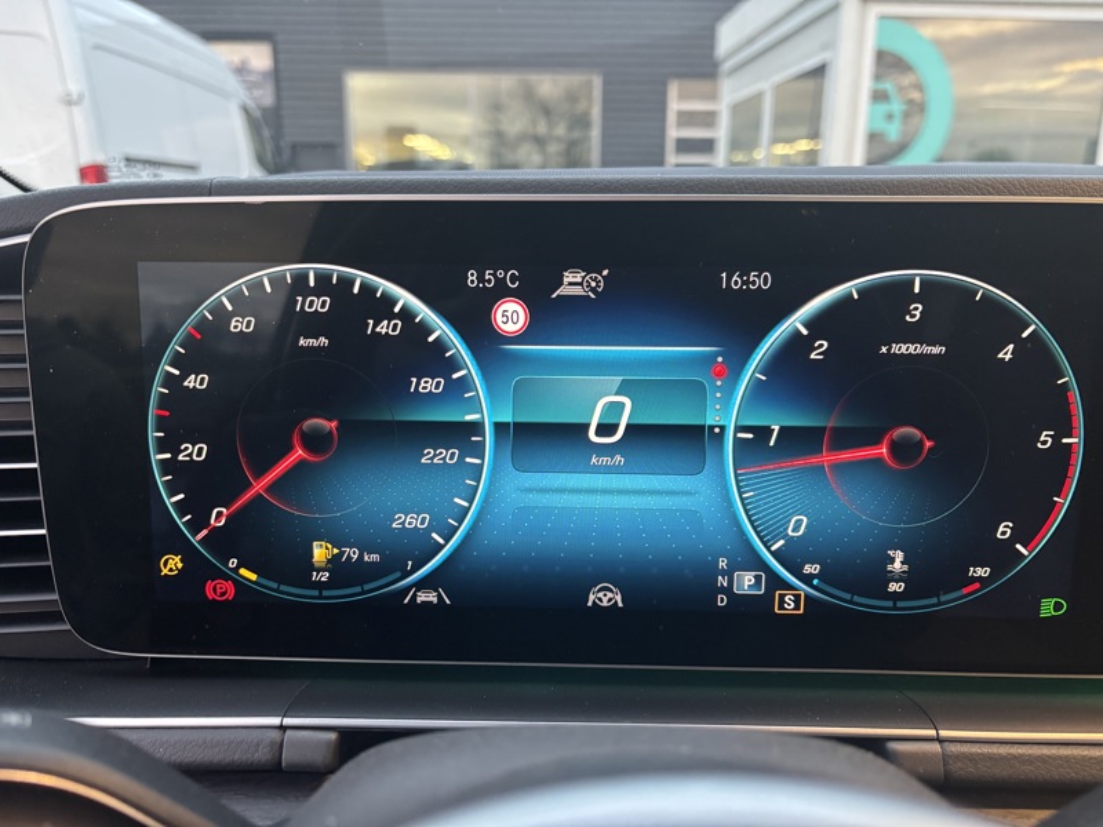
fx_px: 828
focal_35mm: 26
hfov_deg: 67.3
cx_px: 552
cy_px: 414
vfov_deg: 53.1
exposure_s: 1/53
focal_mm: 5.96
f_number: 1.6
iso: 400
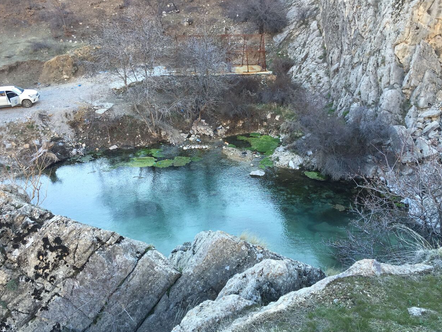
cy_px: 169
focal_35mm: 30
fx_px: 383
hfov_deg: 59.9
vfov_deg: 46.8
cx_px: 214
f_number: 2.2
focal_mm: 4.15
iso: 40
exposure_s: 1/100
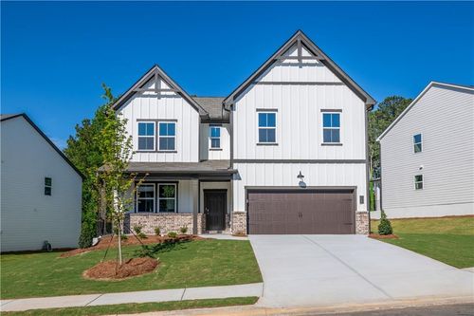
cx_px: 237
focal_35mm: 30
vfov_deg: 43.6
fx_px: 395
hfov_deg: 61.9
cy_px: 158
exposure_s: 1/320
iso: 50
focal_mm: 30
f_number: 8
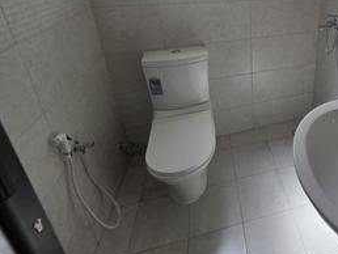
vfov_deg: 54.1
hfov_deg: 65.9
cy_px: 44
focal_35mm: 23
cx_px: 278
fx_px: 225
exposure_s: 1/100
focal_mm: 2.2
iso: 20
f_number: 1.9
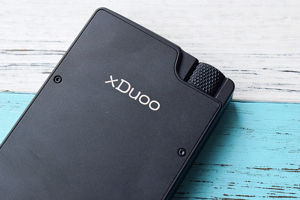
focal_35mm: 82
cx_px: 150
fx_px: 687
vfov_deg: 16.5
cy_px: 100
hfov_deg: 24.6
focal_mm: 55
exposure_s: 1/320
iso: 1600
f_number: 9
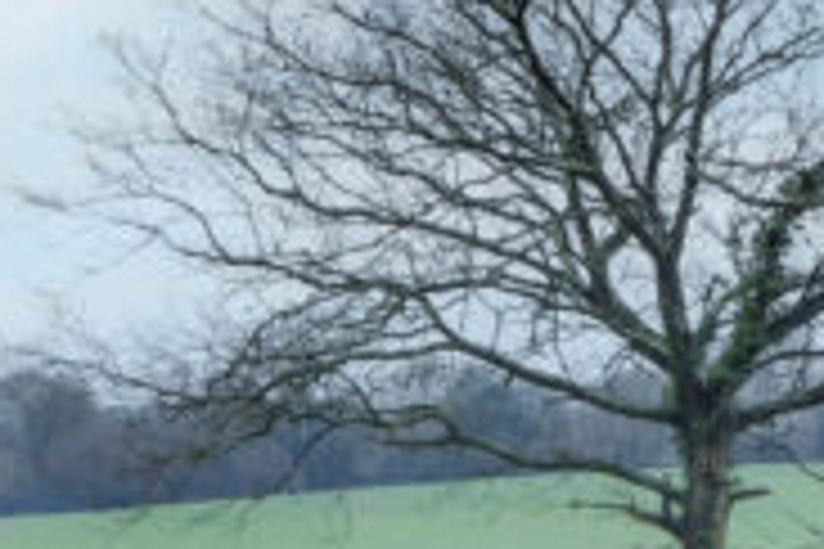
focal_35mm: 168
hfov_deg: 12.2
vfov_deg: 8.1
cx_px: 266
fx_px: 3845
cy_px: 484
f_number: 8
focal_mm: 20
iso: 400
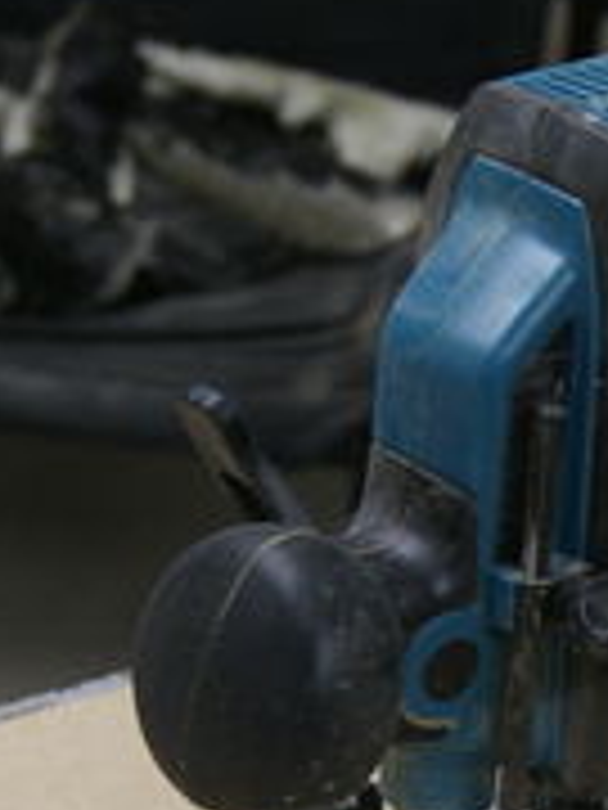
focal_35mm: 205
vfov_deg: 9.6
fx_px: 4801
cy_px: 821
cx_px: 549
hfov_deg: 7.2
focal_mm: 40
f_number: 5.6
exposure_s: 1/20
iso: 400
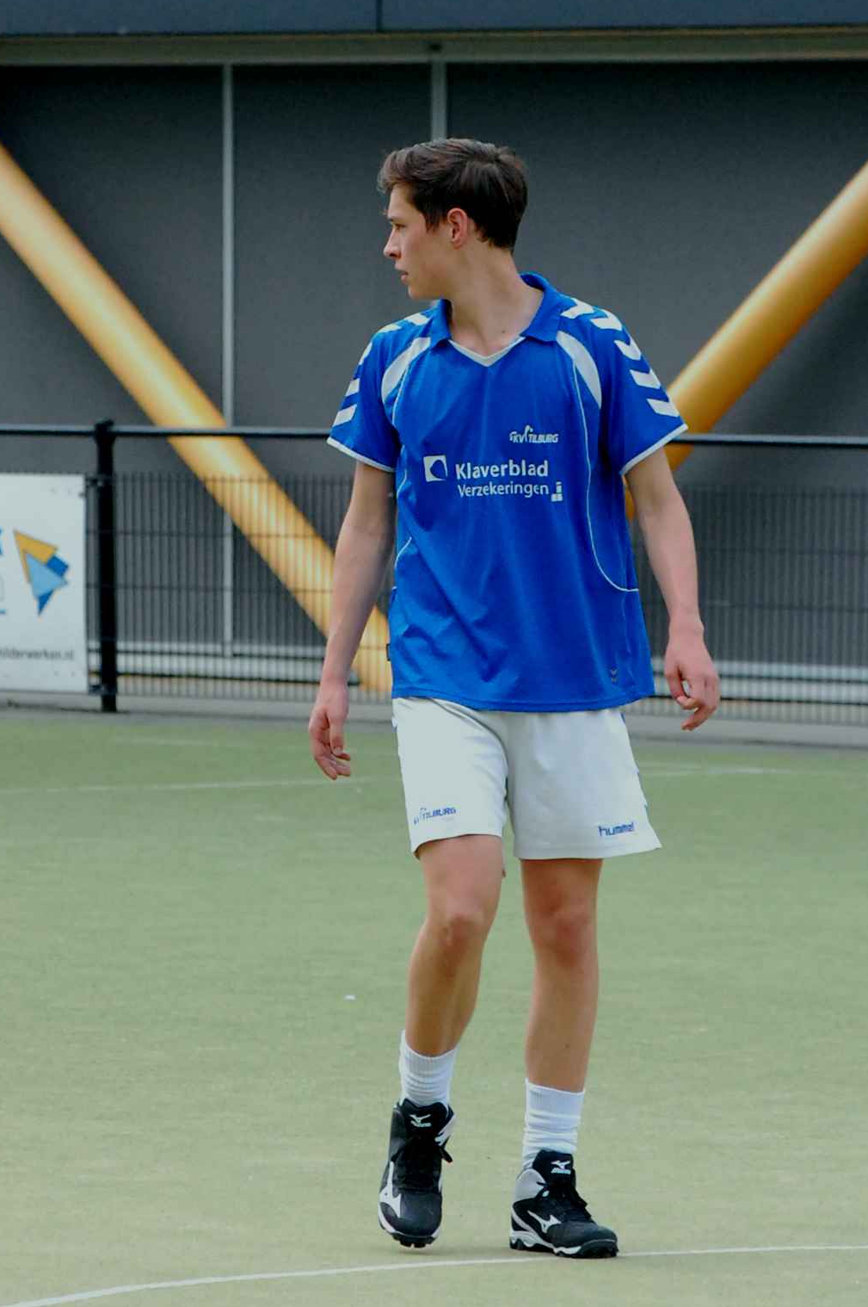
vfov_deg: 9.2
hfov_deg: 6.1
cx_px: 358
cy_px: 610
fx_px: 8117
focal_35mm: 224
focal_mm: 116
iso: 1600
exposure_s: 1/1250
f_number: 7.1
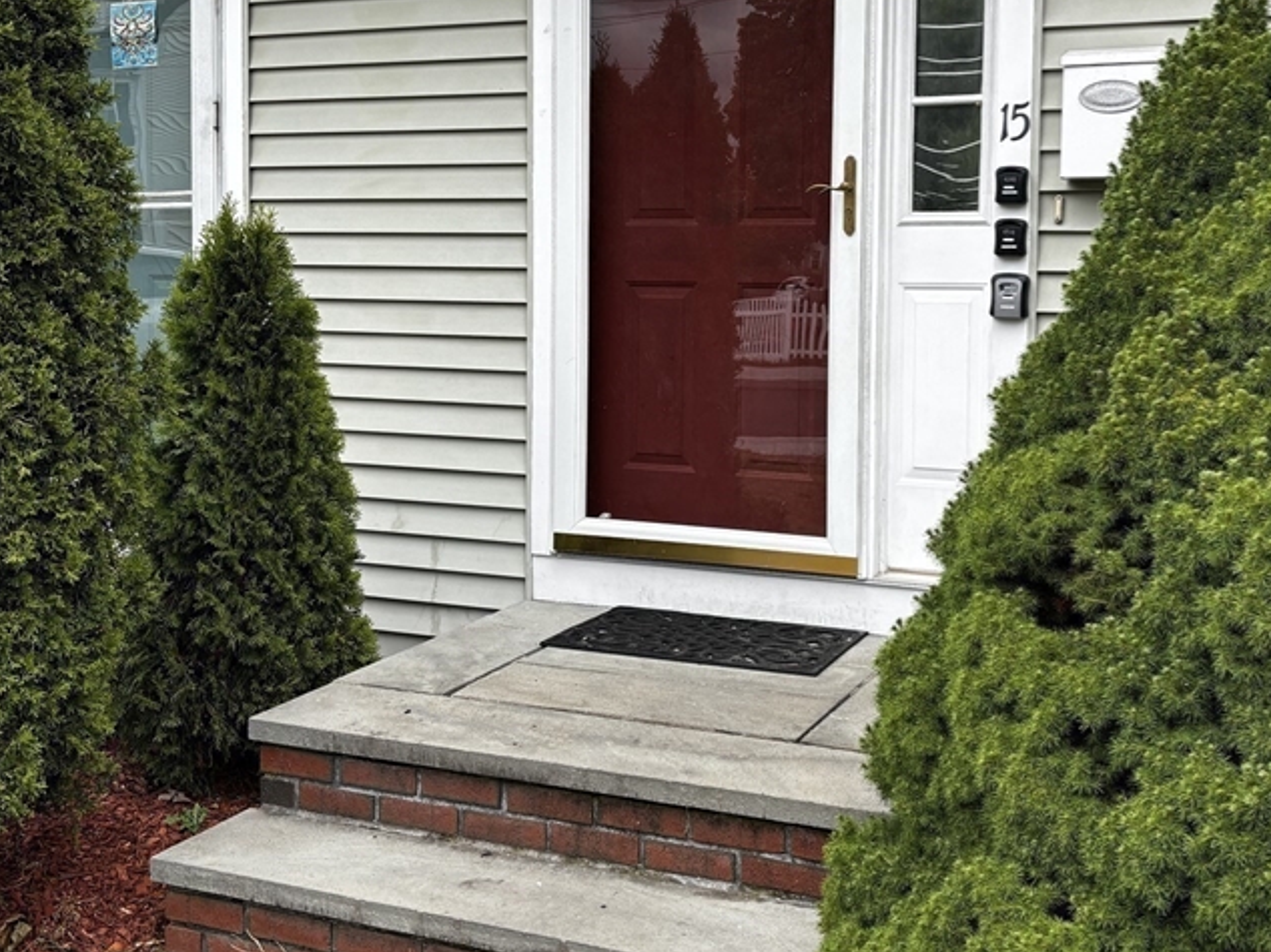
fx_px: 1542
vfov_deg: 34.1
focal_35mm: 42
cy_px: 343
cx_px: 686
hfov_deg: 44.8
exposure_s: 1/539
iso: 50
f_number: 1.6
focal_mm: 5.96
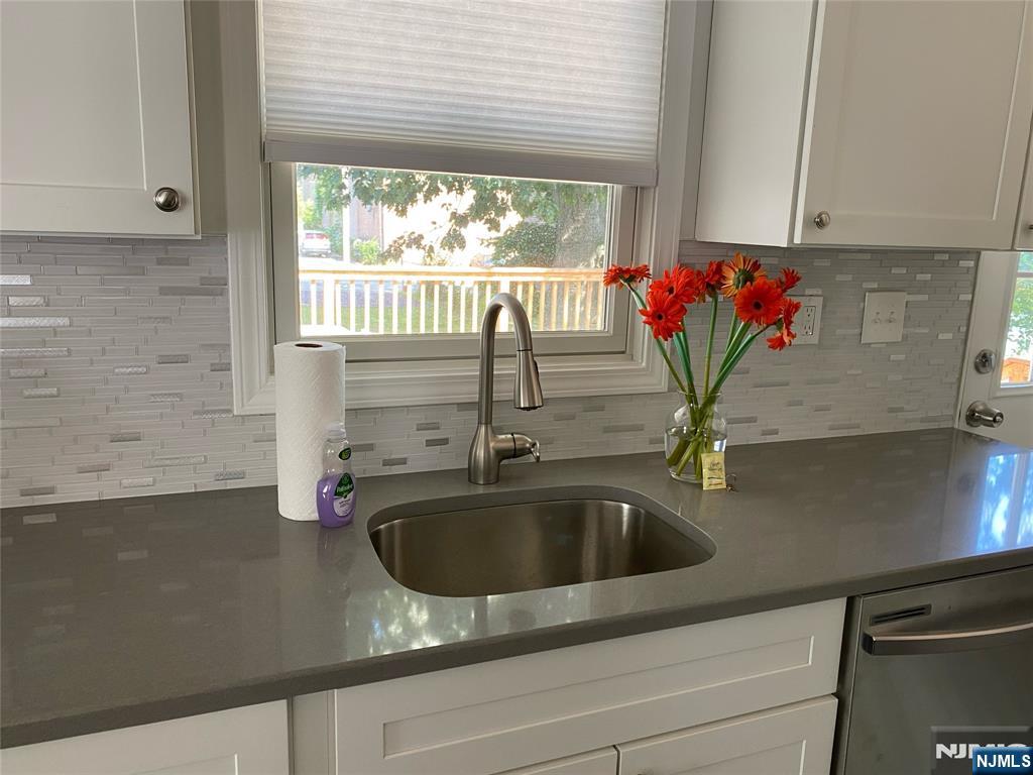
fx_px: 776
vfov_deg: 53.1
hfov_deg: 67.3
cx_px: 516
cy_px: 388
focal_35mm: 26
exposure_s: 1/80
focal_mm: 4.25
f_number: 1.8
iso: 125
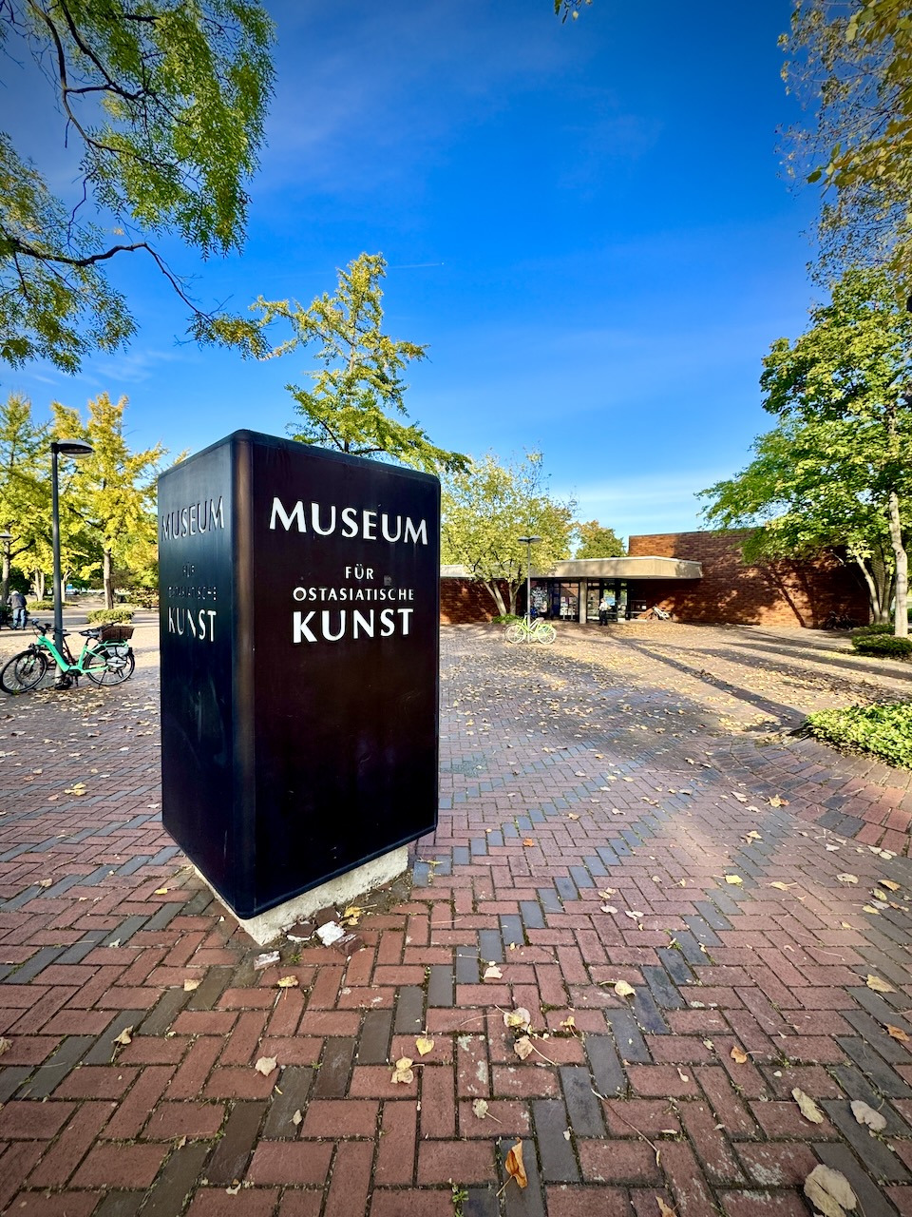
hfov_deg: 85.7
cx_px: 456
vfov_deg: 102.1
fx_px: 492
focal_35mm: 14
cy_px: 608
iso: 40
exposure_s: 1/565
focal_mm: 2.22
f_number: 2.2
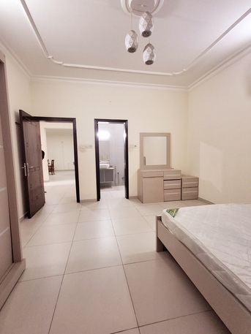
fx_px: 155
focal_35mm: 16
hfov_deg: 78.1
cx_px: 126
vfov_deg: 94.5
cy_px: 167
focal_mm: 1.64
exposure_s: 1/40
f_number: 2.2
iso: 160
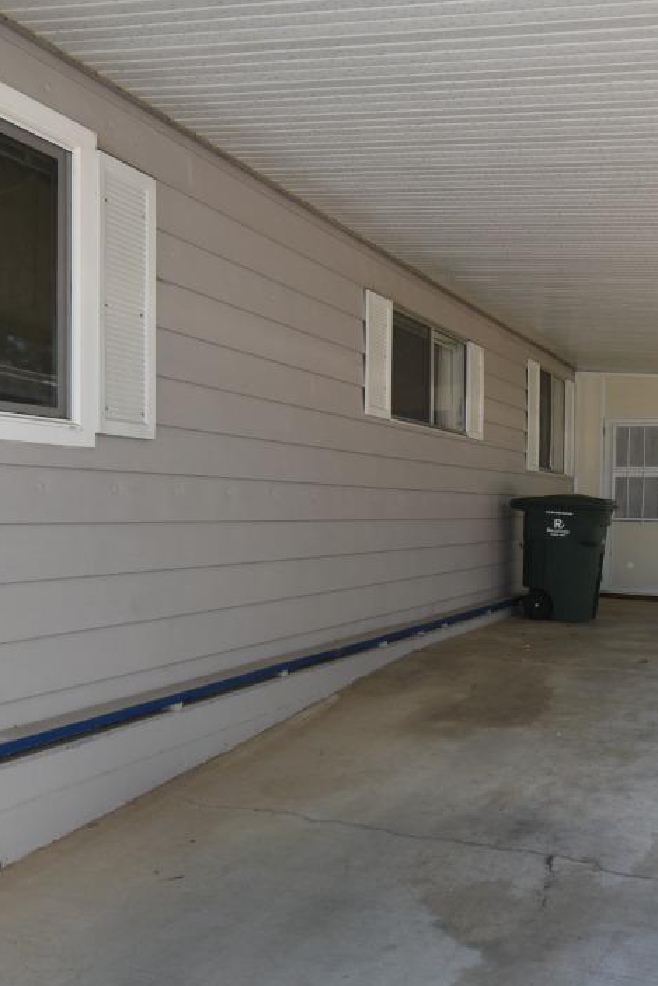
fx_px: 877
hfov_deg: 40.1
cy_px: 546
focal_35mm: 32
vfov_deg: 58.6
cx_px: 485
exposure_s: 1/160
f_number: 6.3
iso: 100
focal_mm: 10
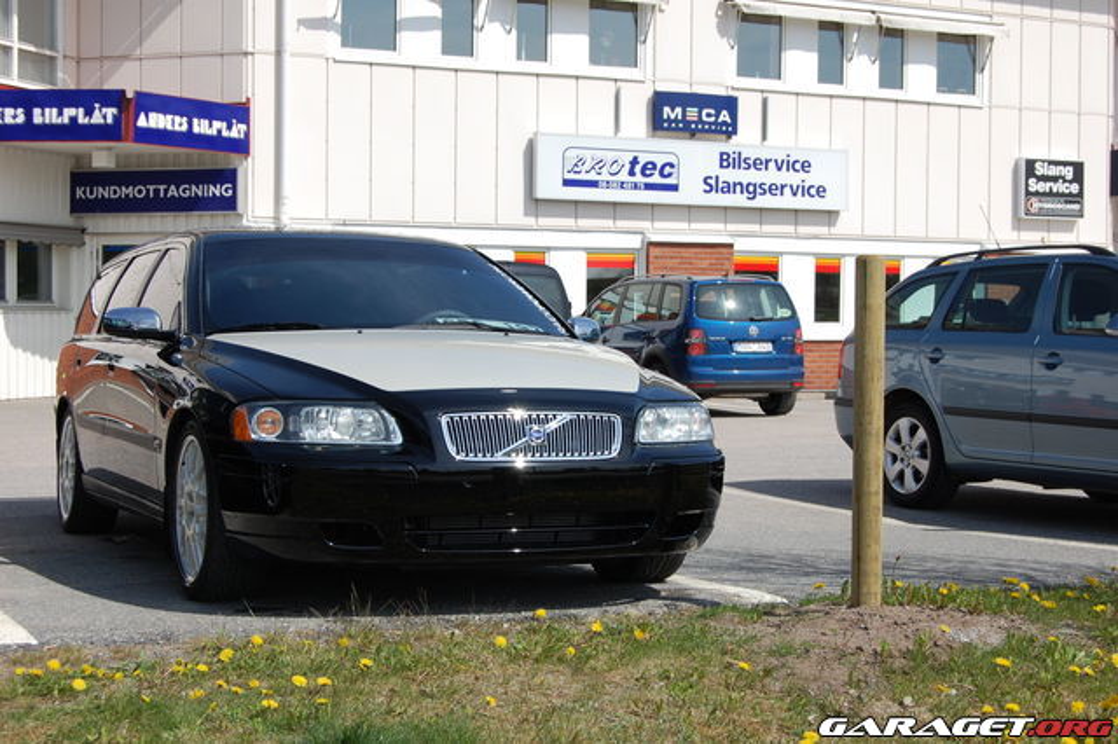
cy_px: 372
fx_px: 1769
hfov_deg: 35.1
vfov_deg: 23.8
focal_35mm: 57
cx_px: 559
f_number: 10
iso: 200
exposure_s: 1/400
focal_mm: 38
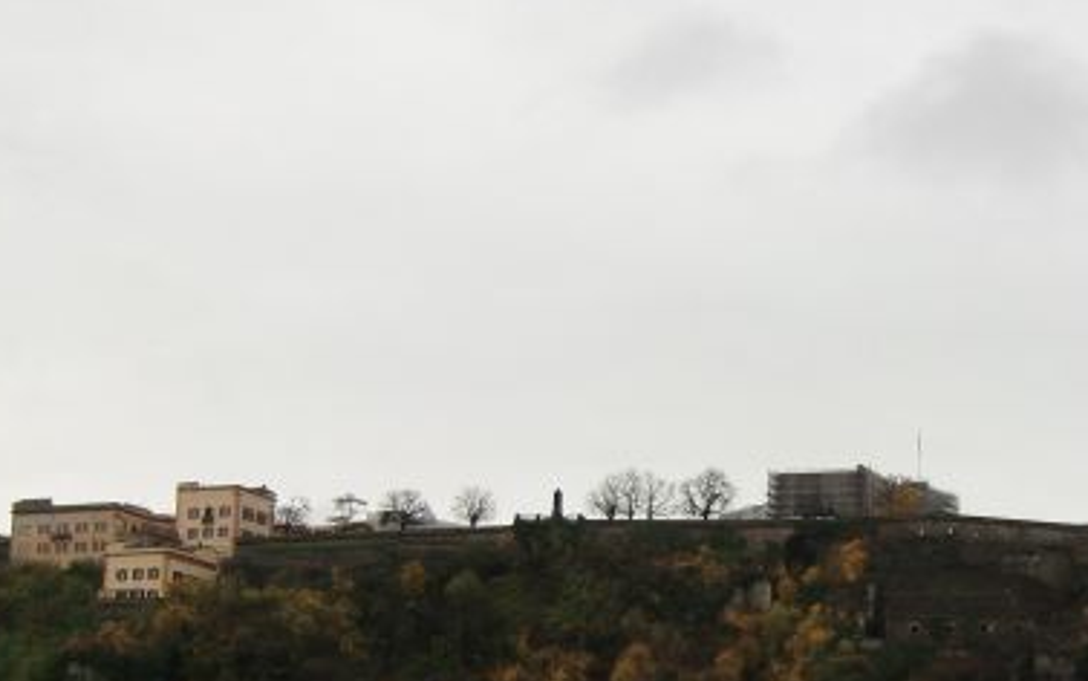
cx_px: 840
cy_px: 554
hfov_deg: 22.8
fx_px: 2670
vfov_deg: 14.4
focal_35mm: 90
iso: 64
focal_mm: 7.1
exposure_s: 1/125
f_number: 3.8
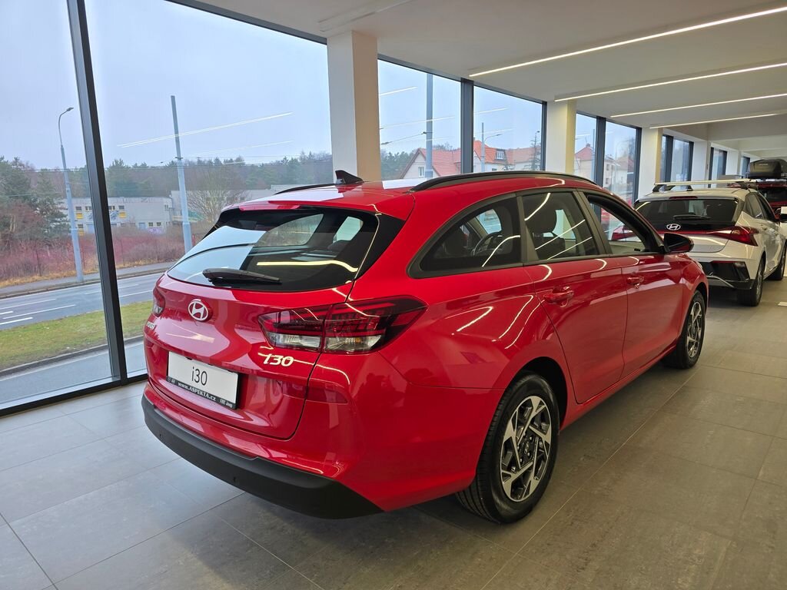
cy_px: 295
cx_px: 394
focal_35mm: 23
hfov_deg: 73.9
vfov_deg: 58.9
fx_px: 523
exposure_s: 1/100
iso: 40
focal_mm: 6.3
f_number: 1.7
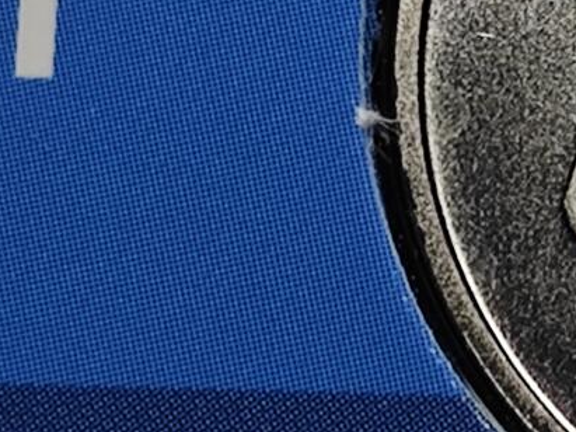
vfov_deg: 3.7
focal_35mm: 402
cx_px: 873
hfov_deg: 4.9
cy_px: 94
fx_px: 6687
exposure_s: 1/100
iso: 50
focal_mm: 5.84
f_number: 1.6
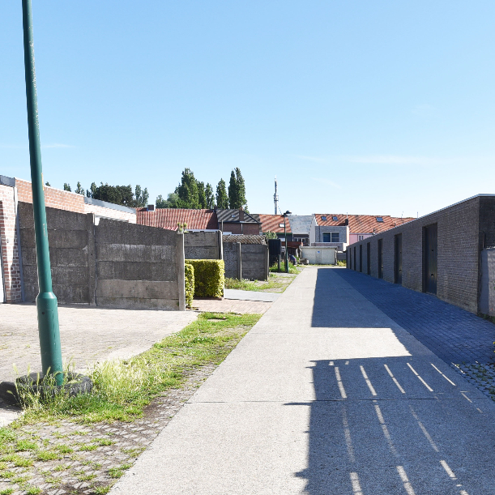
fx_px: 582
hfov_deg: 43.8
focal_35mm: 36
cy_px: 350
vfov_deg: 45.0
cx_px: 397
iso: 100
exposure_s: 1/200
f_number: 9
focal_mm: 16
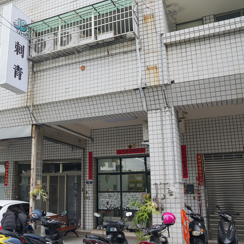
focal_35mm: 36
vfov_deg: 46.0
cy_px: 122
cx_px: 80
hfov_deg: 45.3
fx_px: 287
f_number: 4
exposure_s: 1/160
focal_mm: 28
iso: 125
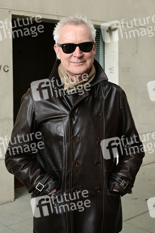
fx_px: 278
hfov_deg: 31.1
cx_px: 78
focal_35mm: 43
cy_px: 116
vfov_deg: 45.5
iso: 2000
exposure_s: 1/250
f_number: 8
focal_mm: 43
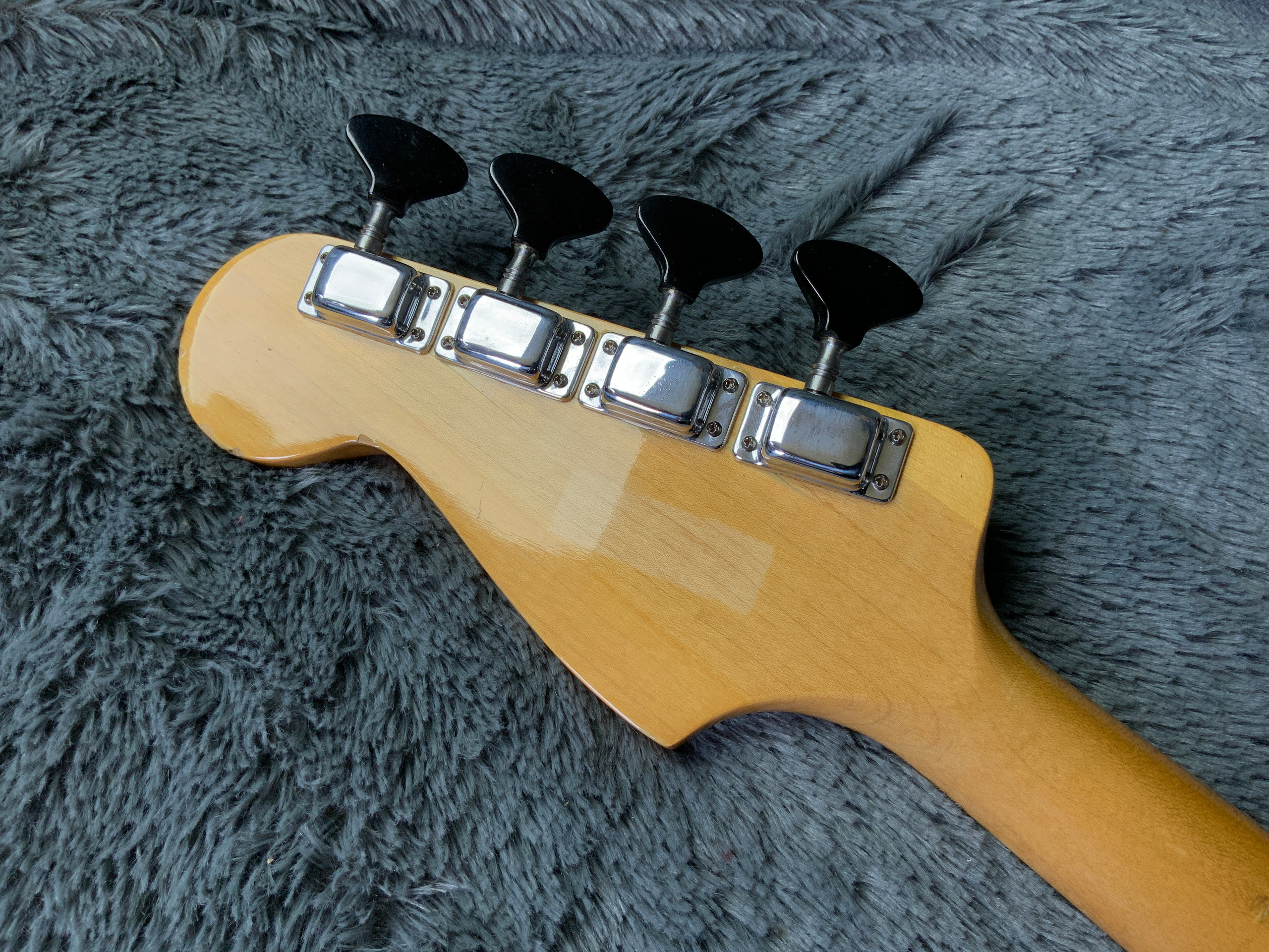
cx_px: 634
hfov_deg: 61.7
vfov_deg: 48.2
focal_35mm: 29
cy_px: 476
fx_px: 1063
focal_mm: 3
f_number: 1.8
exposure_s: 1/120
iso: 32
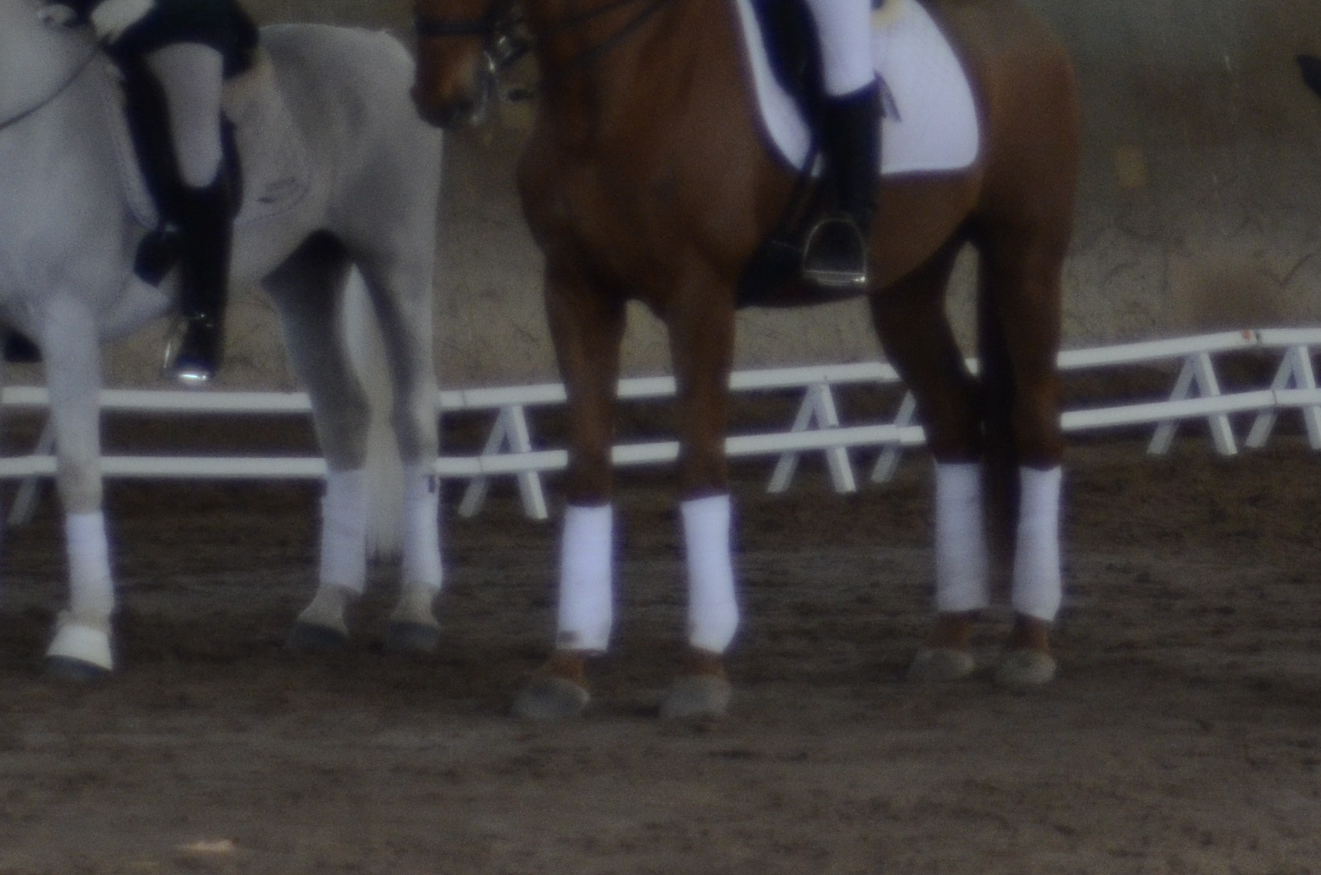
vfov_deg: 4.7
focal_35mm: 292
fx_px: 10694
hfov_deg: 7.1
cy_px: -237
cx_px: 938
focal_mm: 70
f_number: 4
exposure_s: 1/250
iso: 900
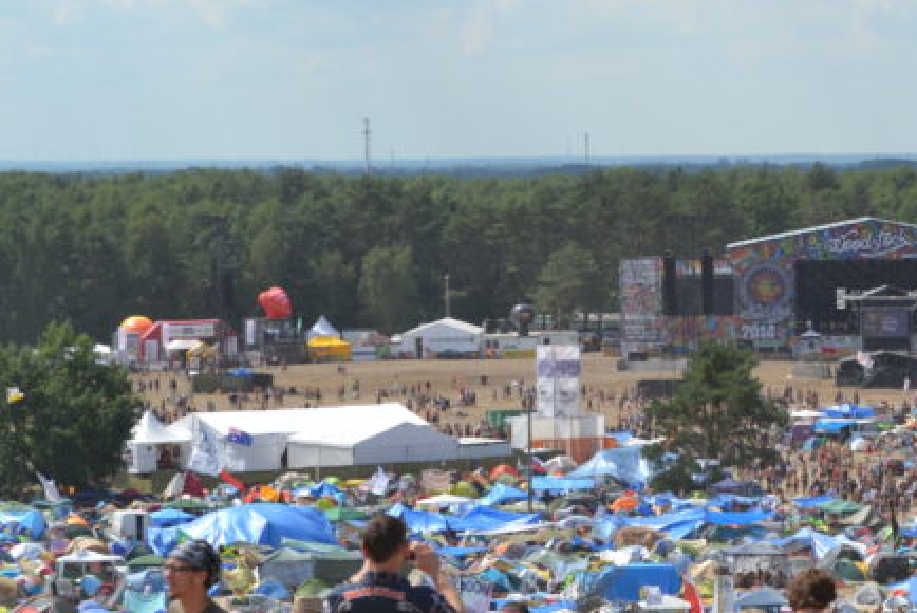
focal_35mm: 146
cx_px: 676
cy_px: 397
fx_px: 3718
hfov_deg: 14.0
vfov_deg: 9.4
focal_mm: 55
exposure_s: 1/250
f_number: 8
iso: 100
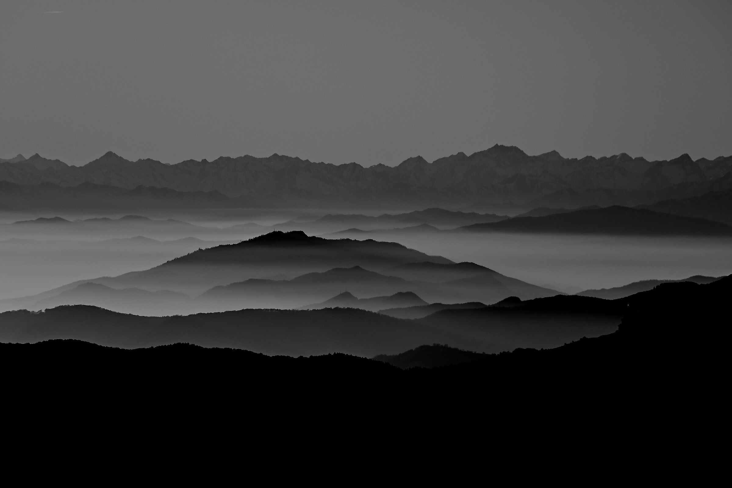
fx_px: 3660
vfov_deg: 7.6
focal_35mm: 180
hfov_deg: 11.4
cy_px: 244
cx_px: 366
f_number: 4
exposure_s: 1/3200
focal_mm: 120
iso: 100
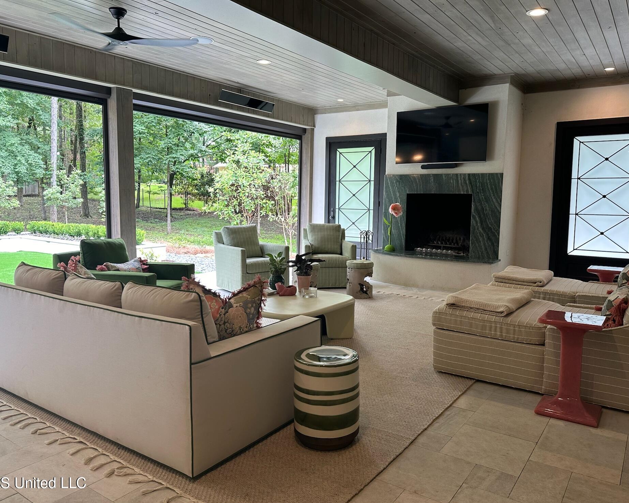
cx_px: 327
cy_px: 245
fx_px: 484
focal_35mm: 26
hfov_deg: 66.0
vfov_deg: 54.9
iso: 80
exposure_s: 1/120
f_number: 1.78
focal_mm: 6.86
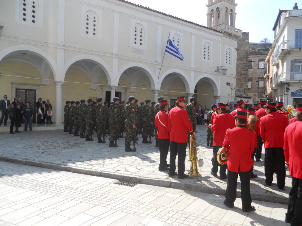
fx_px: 244
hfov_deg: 63.4
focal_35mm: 28
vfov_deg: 49.7
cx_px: 151
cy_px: 113
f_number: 2.7
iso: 80
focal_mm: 5
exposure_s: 1/640
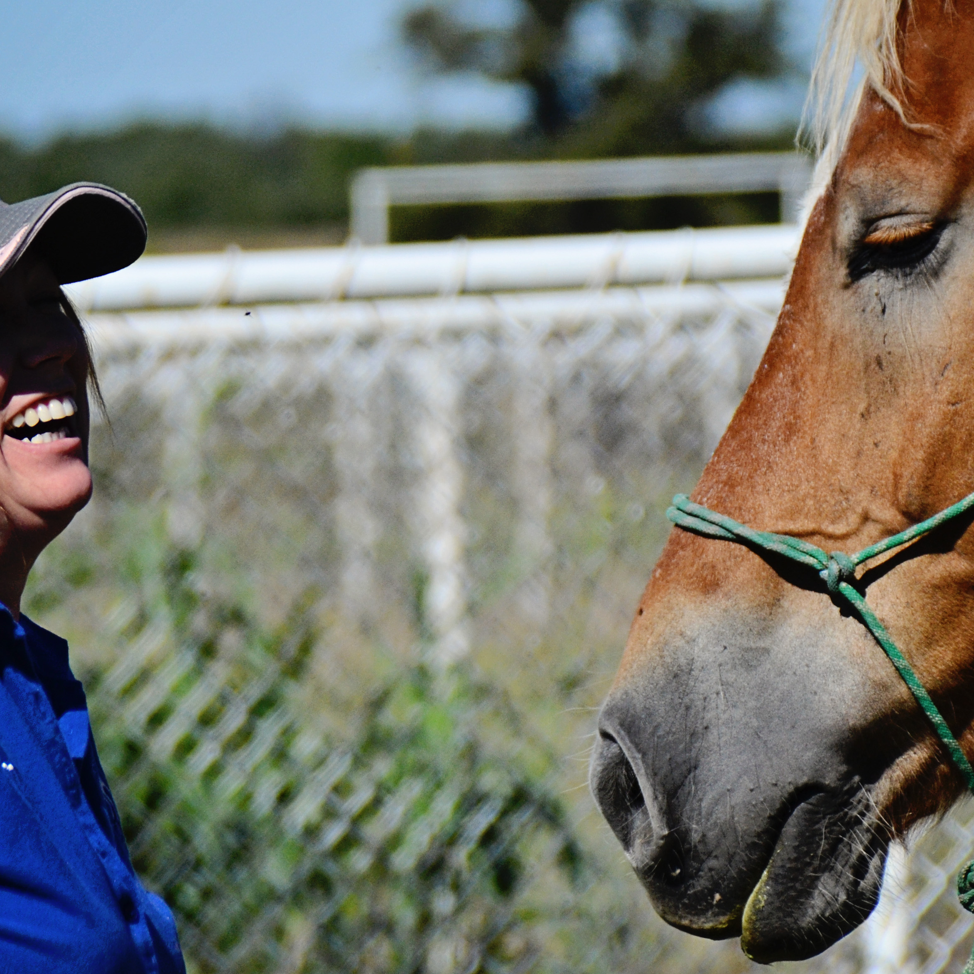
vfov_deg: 3.5
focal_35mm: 501
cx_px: 528
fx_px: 15949
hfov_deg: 3.5
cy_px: 402
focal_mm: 200
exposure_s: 1/2000
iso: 320
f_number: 6.3
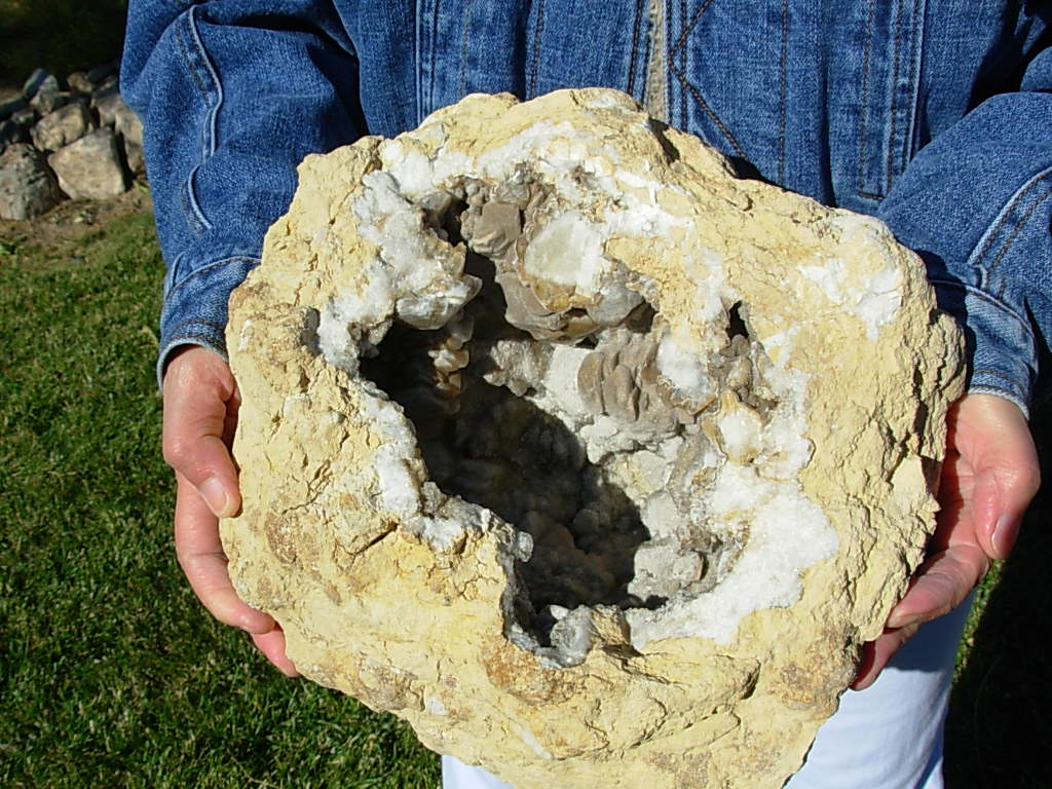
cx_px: 526
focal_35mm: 38
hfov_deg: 49.0
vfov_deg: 37.7
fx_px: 1155
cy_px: 394
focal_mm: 6.3
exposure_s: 1/886
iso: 50
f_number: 4.9
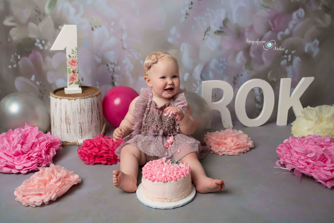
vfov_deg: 37.9
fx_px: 325
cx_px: 167
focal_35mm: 35
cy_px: 112
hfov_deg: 54.4
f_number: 4
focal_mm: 35
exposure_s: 1/160
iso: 64
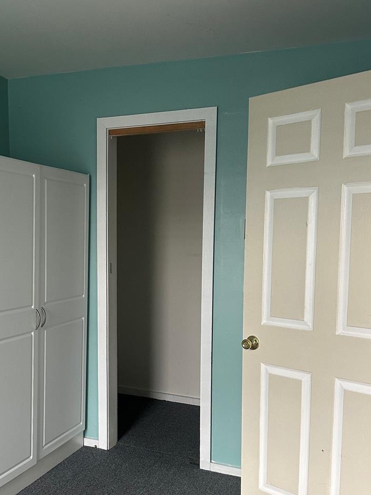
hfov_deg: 36.1
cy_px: 305
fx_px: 557
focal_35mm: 39
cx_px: 102
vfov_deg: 47.5
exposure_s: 1/102
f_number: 1.78
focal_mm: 6.86
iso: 250
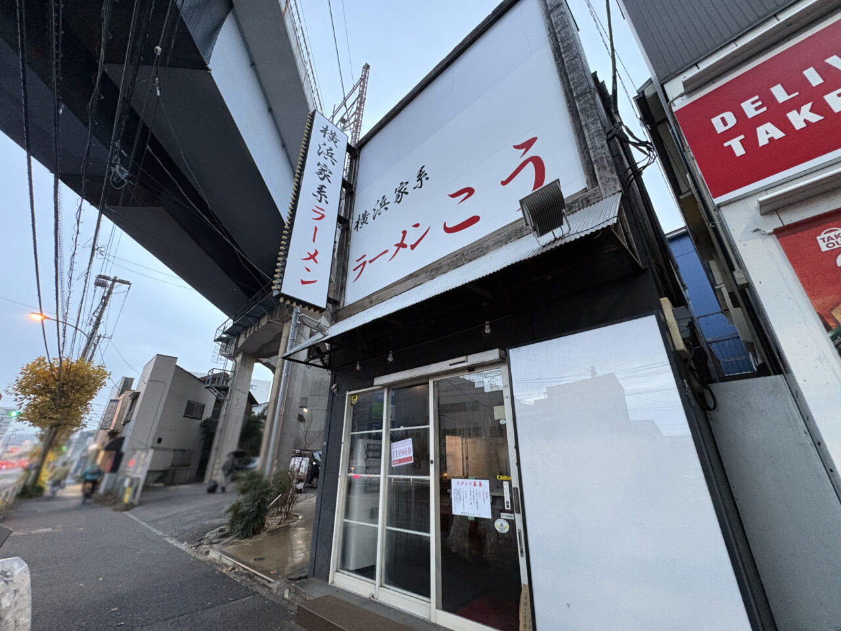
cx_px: 420
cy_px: 316
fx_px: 340
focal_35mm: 14
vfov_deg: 85.7
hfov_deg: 102.1
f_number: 2.2
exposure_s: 1/50
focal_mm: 2.22
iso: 800
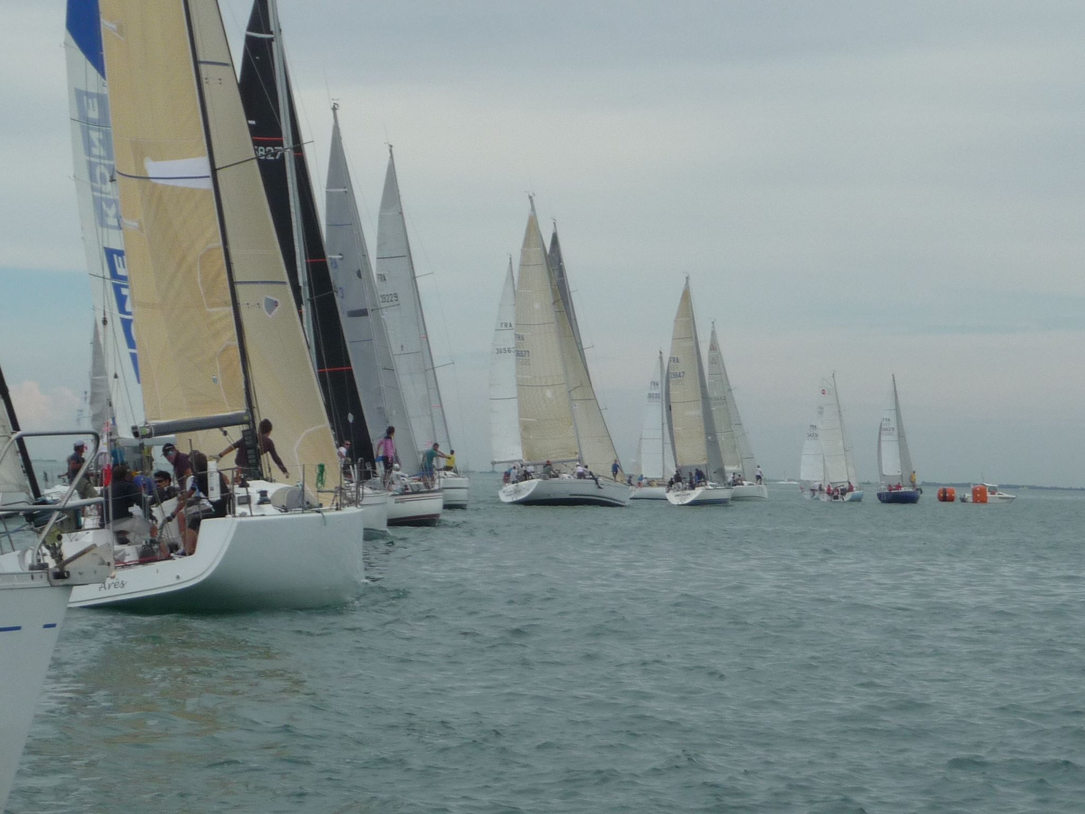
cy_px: 407
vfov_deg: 11.5
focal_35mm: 129
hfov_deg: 15.3
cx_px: 542
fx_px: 4043
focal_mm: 13.1
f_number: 4.6
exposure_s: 1/800
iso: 100
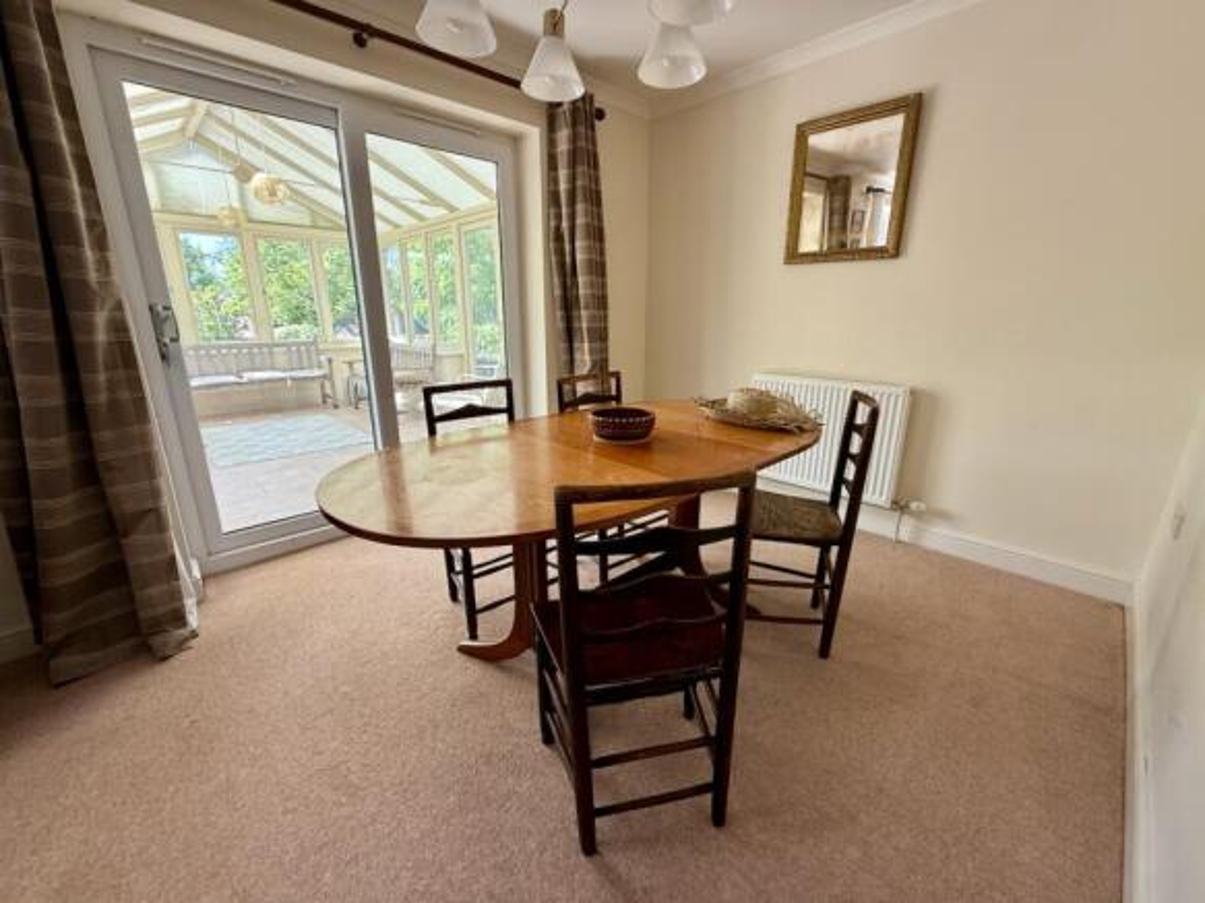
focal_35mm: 14
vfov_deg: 85.7
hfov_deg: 102.1
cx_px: 602
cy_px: 452
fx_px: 487
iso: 80
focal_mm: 2.22
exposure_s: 1/99
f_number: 2.2
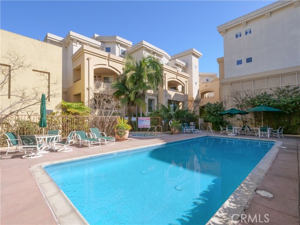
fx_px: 139
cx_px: 150
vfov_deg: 78.1
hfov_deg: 94.5
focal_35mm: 16
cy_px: 112
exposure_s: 1/200
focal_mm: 8
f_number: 11
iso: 250
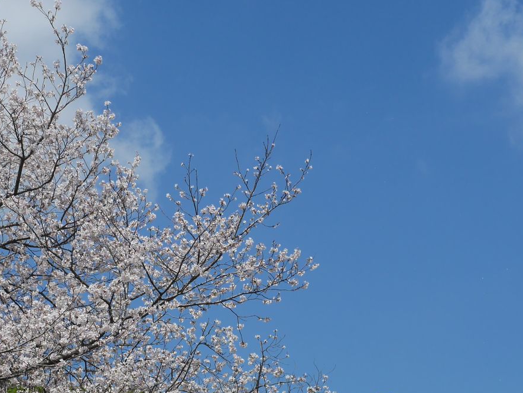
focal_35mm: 113
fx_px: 1708
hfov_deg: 17.4
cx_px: 271
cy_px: 376
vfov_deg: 13.0
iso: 200
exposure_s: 1/1600
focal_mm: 25
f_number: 5.6
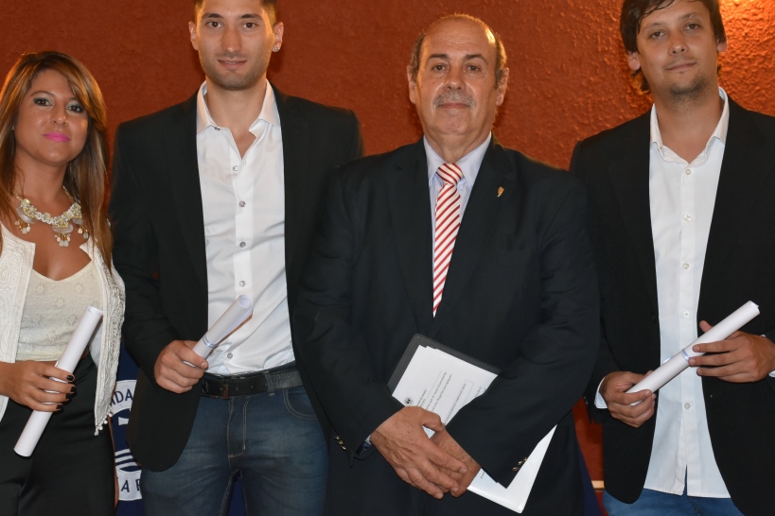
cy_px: 209
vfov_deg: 20.7
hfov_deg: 30.7
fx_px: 1413
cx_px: 376
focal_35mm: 66
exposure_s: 1/60
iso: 1100
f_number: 4.2
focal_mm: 35
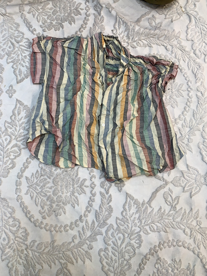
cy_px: 138
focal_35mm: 26
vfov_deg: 67.3
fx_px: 207
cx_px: 104
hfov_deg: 53.1
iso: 25
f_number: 1.8
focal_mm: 4.25
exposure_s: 1/101
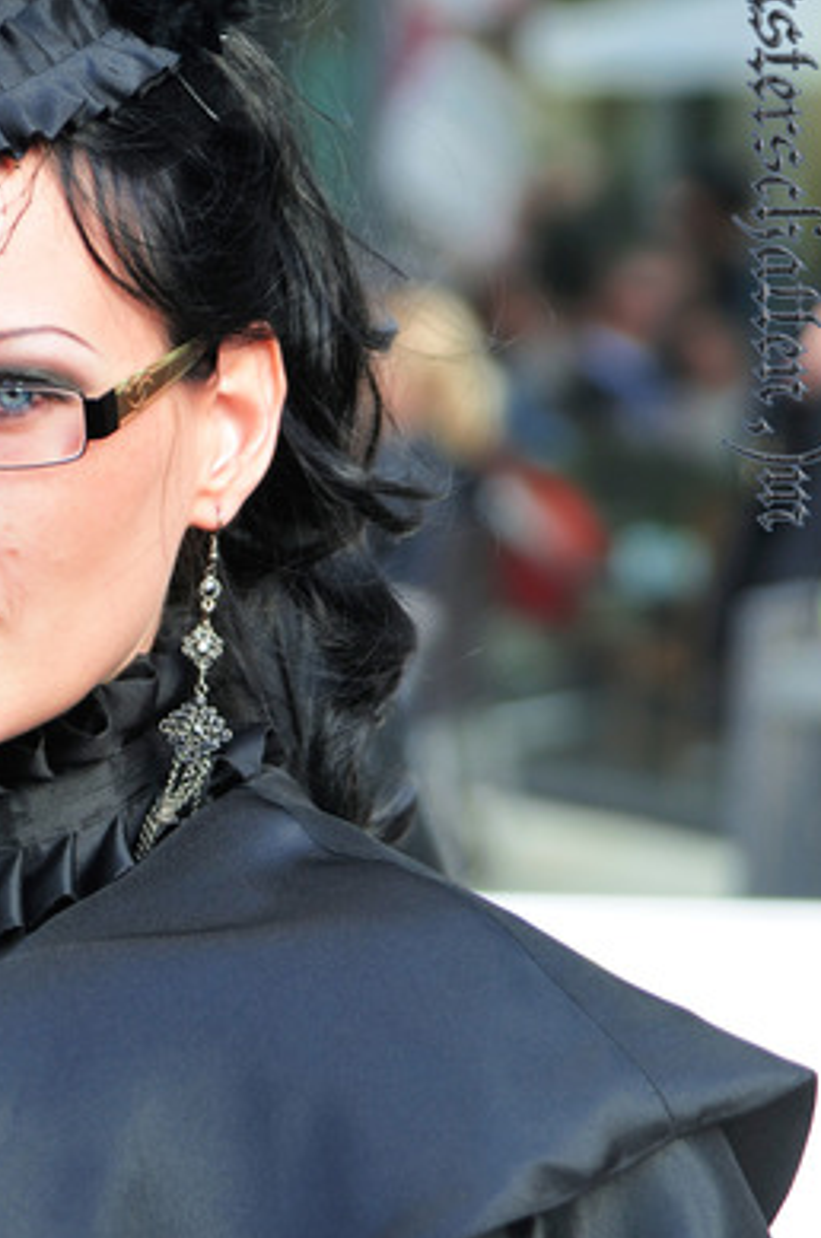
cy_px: 557
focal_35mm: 175
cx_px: 35
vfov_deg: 11.8
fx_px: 6007
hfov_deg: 7.8
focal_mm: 85
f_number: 4
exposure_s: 1/100
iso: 200
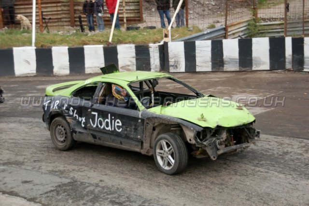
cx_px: 154
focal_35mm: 69
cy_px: 103
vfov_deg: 19.7
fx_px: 592
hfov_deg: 29.3
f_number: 5
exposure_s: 1/500
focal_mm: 46
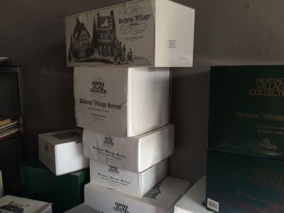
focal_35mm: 29
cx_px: 142
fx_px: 238
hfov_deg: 61.7
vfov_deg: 48.2
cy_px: 106
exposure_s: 1/120
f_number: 2.2
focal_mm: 4.15
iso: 32
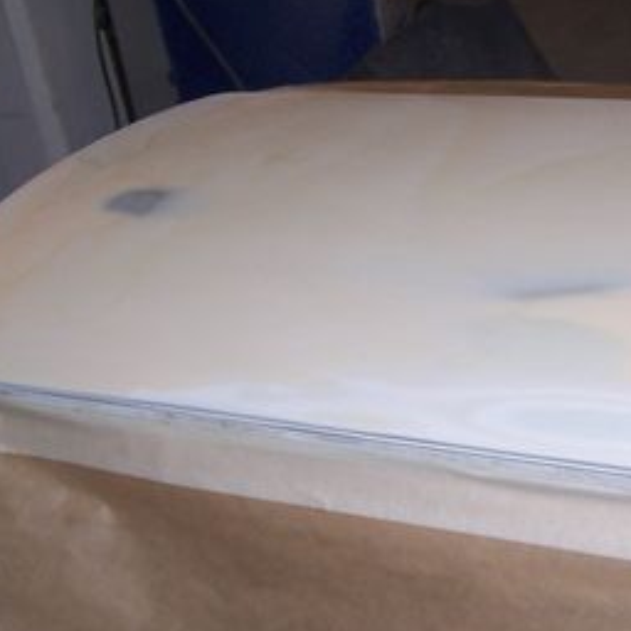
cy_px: 224
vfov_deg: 20.6
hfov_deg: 20.1
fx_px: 1732
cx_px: 604
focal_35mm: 84
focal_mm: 6.3
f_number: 2.8
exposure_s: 1/60
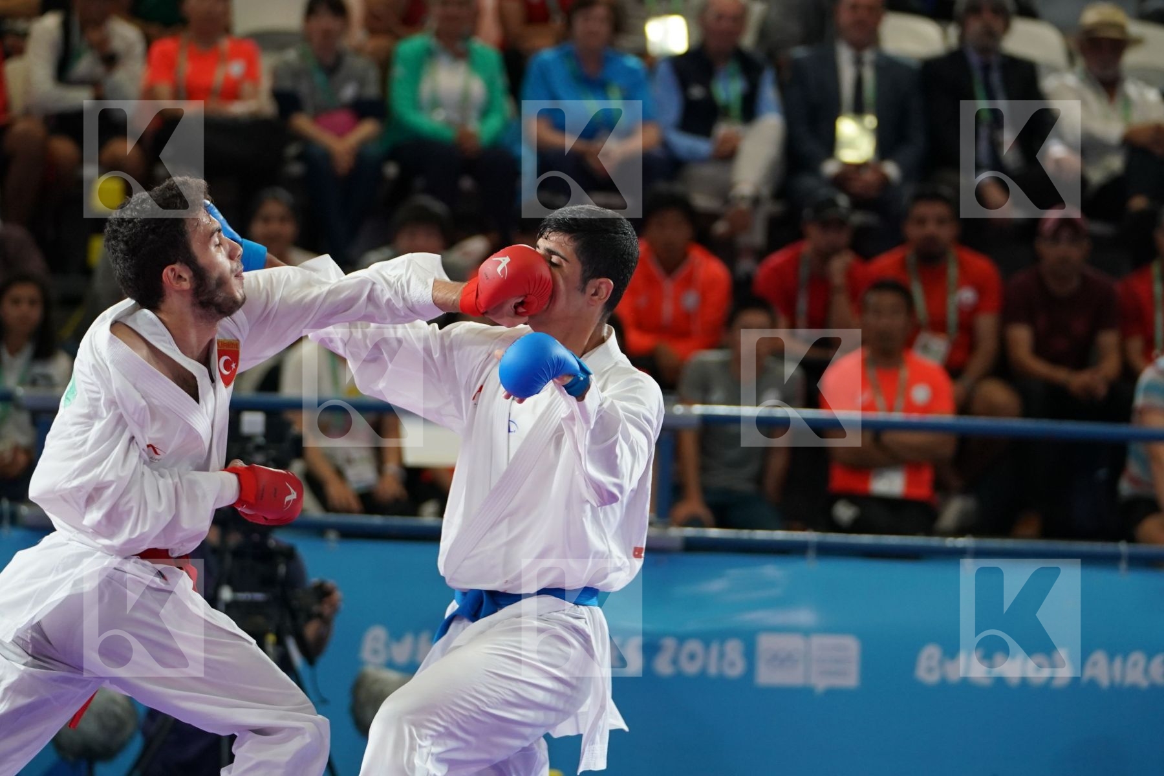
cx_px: 582
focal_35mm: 204
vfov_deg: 6.7
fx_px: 6595
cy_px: 388
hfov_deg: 10.1
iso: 1600
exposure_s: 1/1000
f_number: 2.8
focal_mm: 136
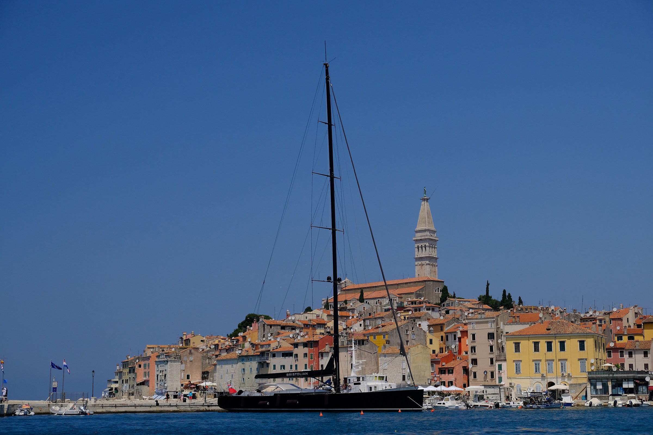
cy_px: 218
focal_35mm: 61
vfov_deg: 22.3
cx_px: 326
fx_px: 1106
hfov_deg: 32.9
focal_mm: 40.7
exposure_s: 1/1500
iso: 400
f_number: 6.4
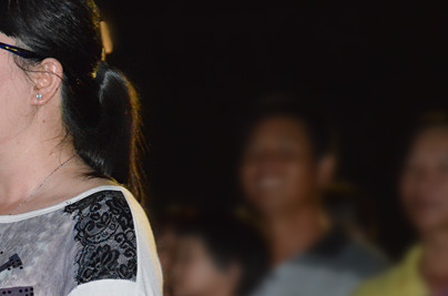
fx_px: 3872
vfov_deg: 4.4
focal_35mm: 312
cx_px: 35
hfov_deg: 6.6
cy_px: 196
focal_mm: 105
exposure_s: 1/60
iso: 6400
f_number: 5.6
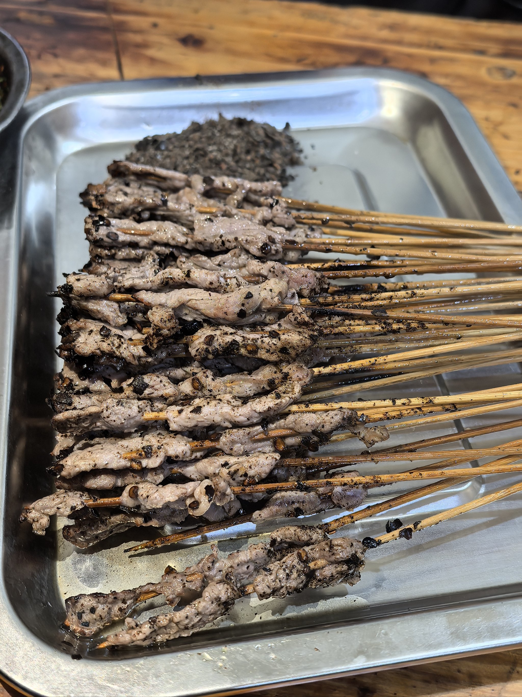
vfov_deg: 47.9
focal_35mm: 39
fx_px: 784
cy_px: 348
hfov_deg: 36.8
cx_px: 261
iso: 250
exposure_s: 1/50
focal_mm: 6.98
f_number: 2
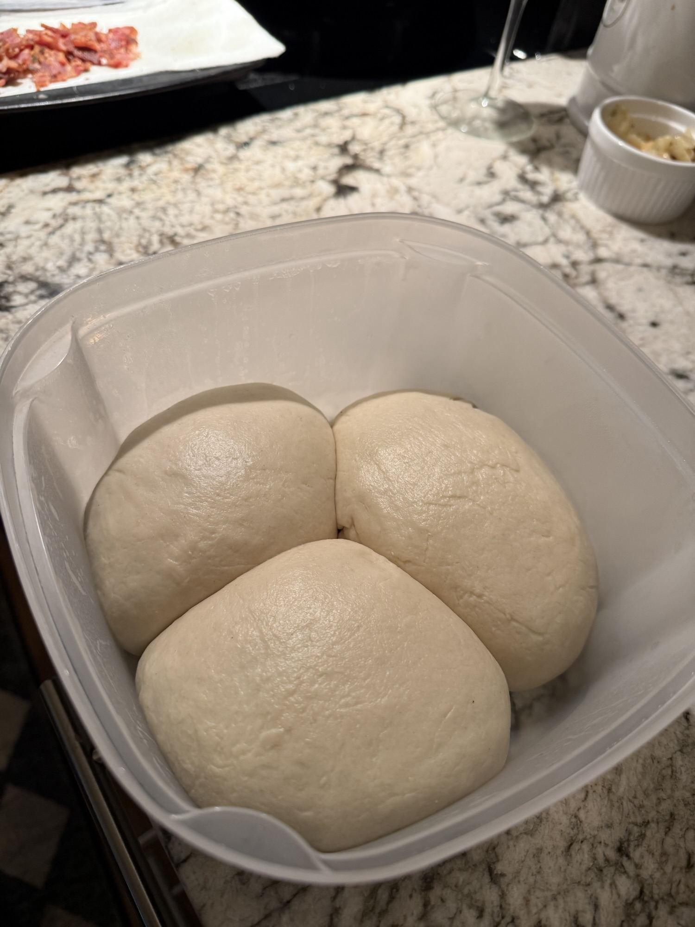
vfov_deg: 71.6
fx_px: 642
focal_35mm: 24
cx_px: 348
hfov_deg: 56.8
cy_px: 464
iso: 200
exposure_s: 1/60
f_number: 1.78
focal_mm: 6.76
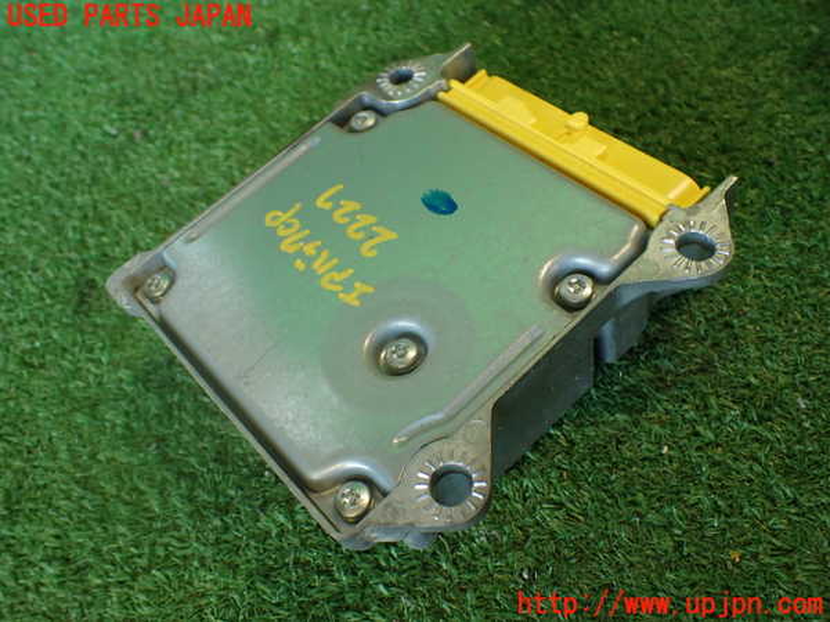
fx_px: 767
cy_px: 311
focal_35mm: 32
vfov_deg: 44.2
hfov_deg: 56.8
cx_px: 415
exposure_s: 1/50
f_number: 2.4
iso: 200
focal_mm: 5.79
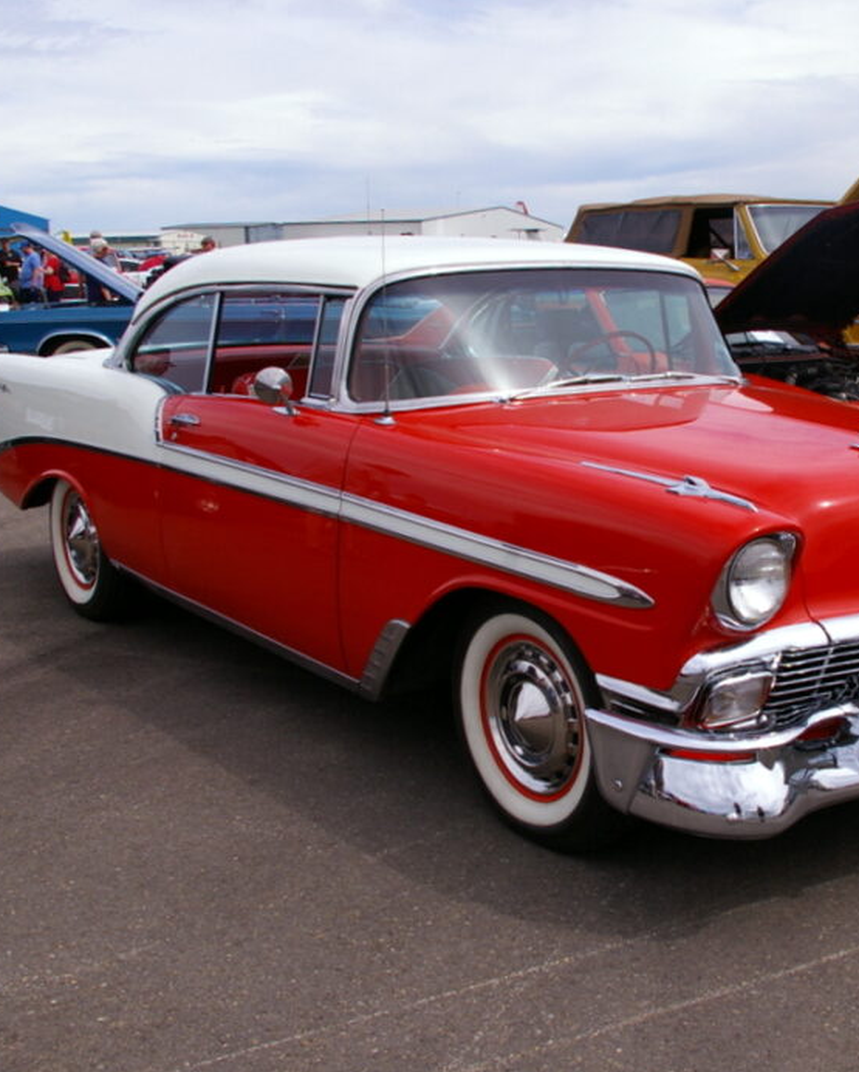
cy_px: 548
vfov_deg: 46.8
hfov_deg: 37.8
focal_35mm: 39
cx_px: 582
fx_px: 1239
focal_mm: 18
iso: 200
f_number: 11
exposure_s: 1/250
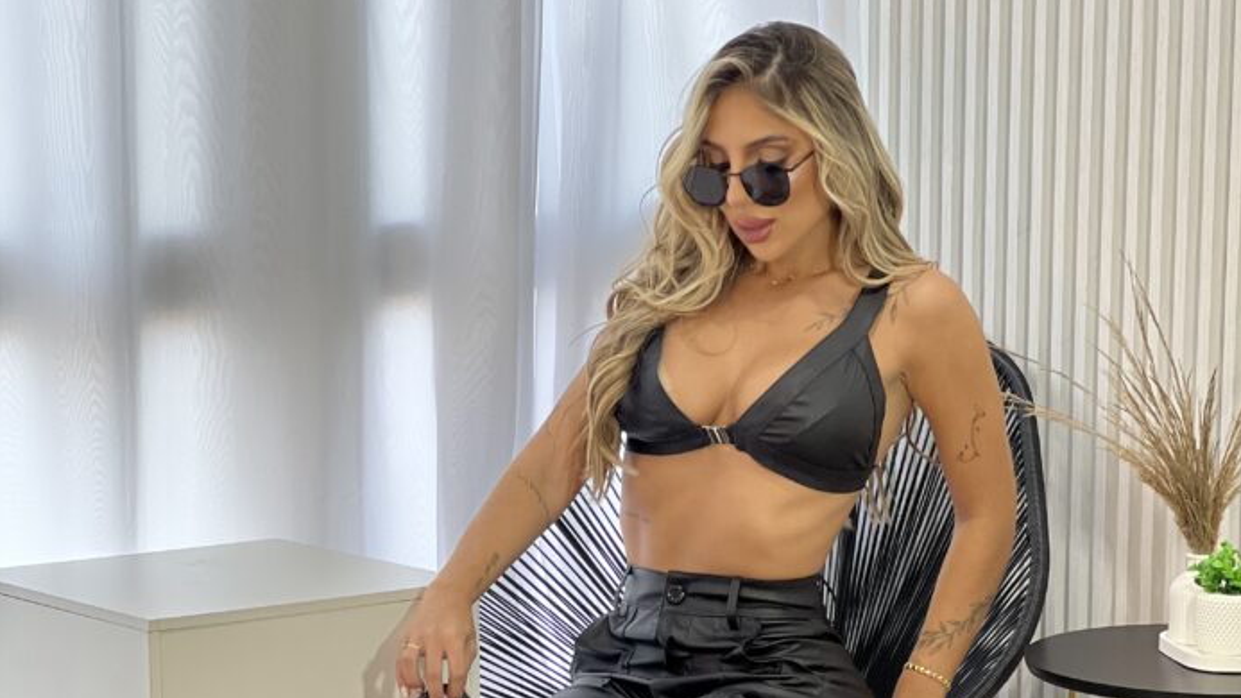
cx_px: 621
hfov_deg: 18.9
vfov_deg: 10.6
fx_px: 3719
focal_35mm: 113
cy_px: 711
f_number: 2.8
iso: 160
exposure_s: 1/120
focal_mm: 9
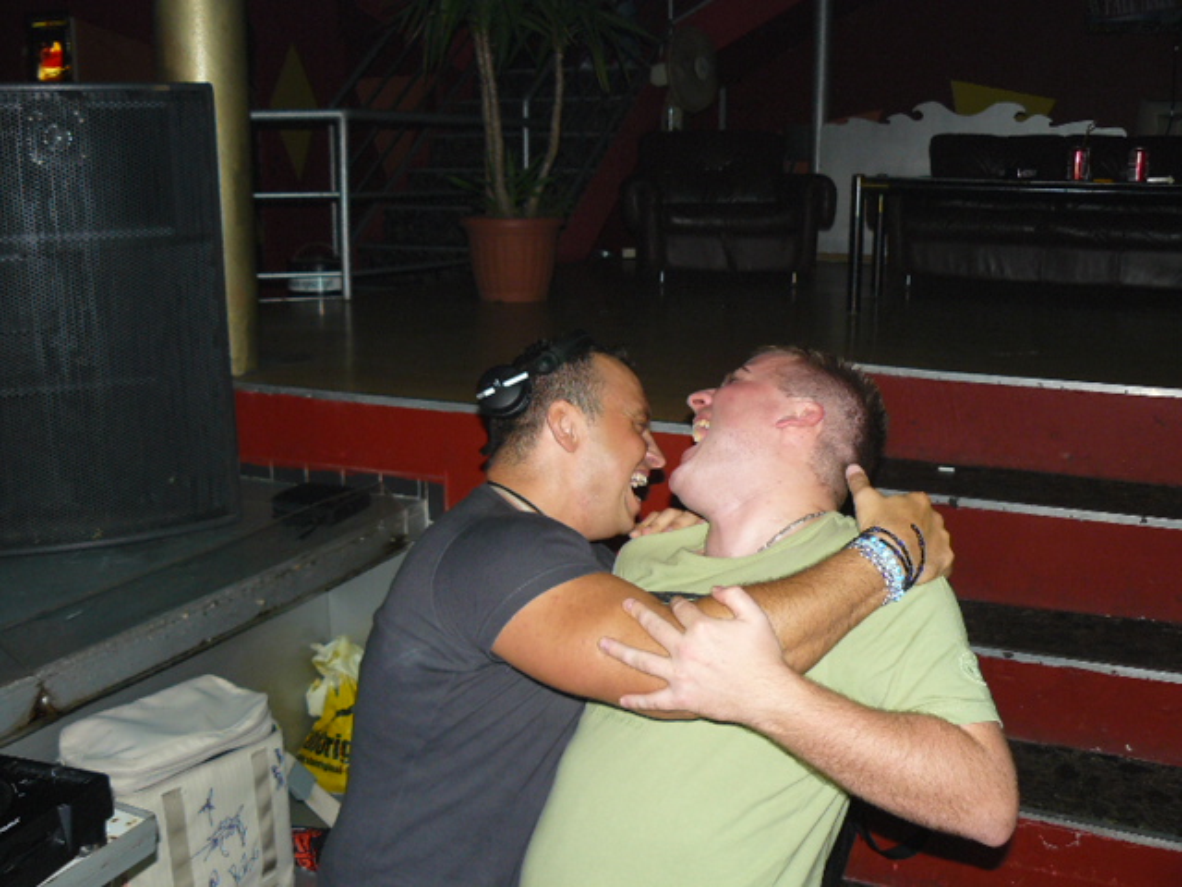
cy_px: 444
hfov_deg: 51.4
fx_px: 1229
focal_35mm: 36
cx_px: 591
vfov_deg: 39.7
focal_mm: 6
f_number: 2.8
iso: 100
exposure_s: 1/30
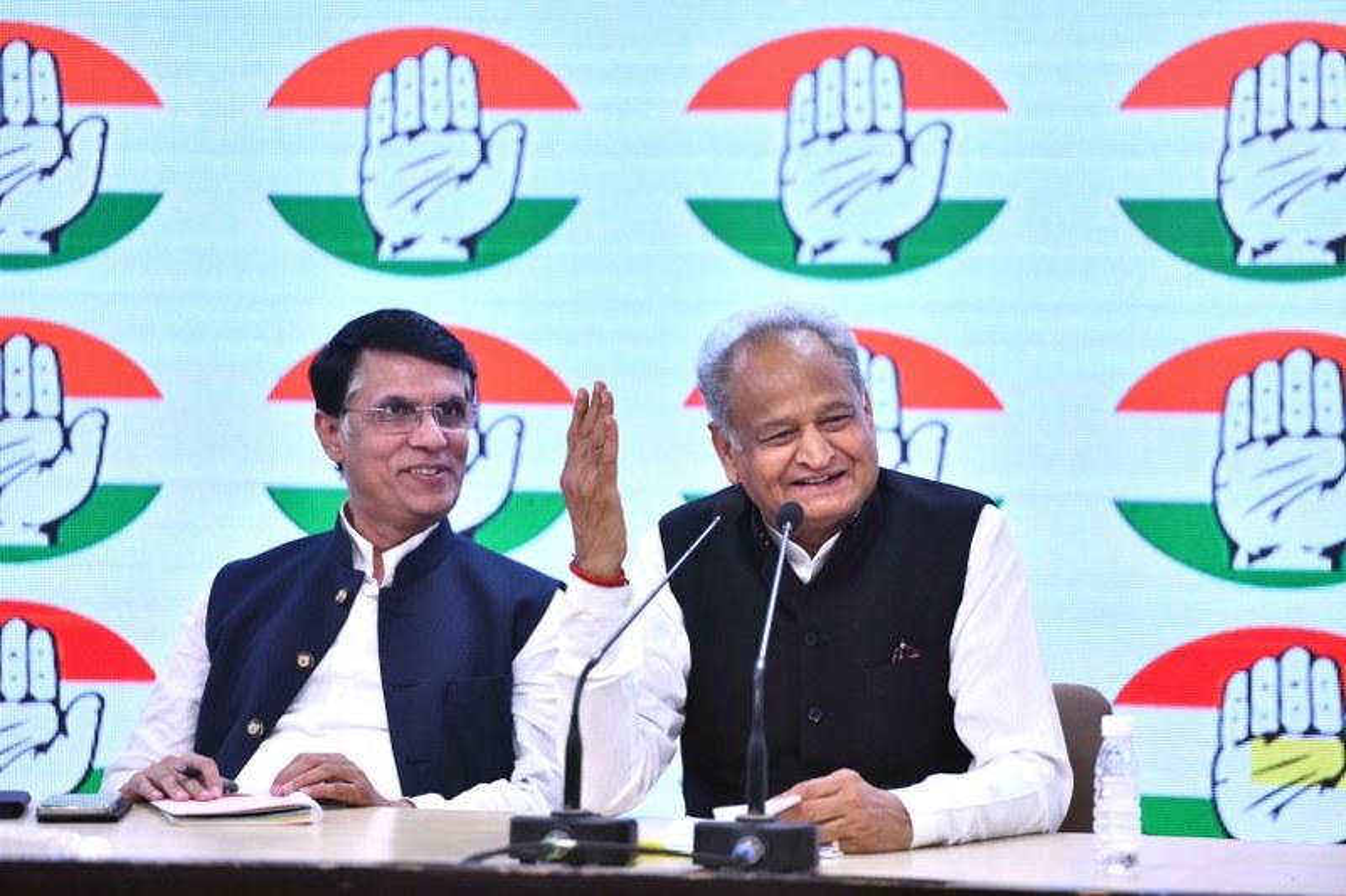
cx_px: 673
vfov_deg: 6.9
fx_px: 7476
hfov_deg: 10.3
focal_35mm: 200
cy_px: 448
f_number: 3.2
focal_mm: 200
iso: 1250
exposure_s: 1/250
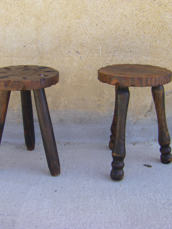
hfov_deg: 28.6
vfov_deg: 37.5
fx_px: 338
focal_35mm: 51
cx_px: 82
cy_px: 115
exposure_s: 1/160
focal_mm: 6.3
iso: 64
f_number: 3.5
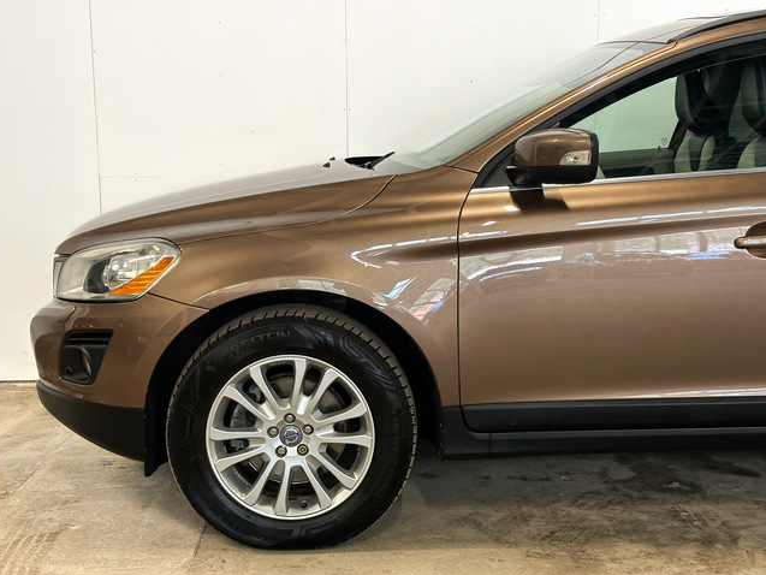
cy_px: 284
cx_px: 379
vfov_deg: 29.7
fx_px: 1085
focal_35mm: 49
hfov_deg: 38.9
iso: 125
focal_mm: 6.86
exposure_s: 1/50
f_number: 1.8
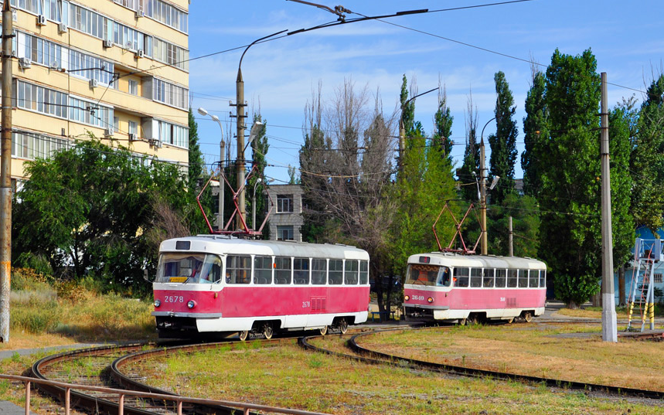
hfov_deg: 25.5
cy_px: 164
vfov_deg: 16.1
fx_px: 1466
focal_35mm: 81
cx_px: 307
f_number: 8
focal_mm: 38
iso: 200
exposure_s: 1/500
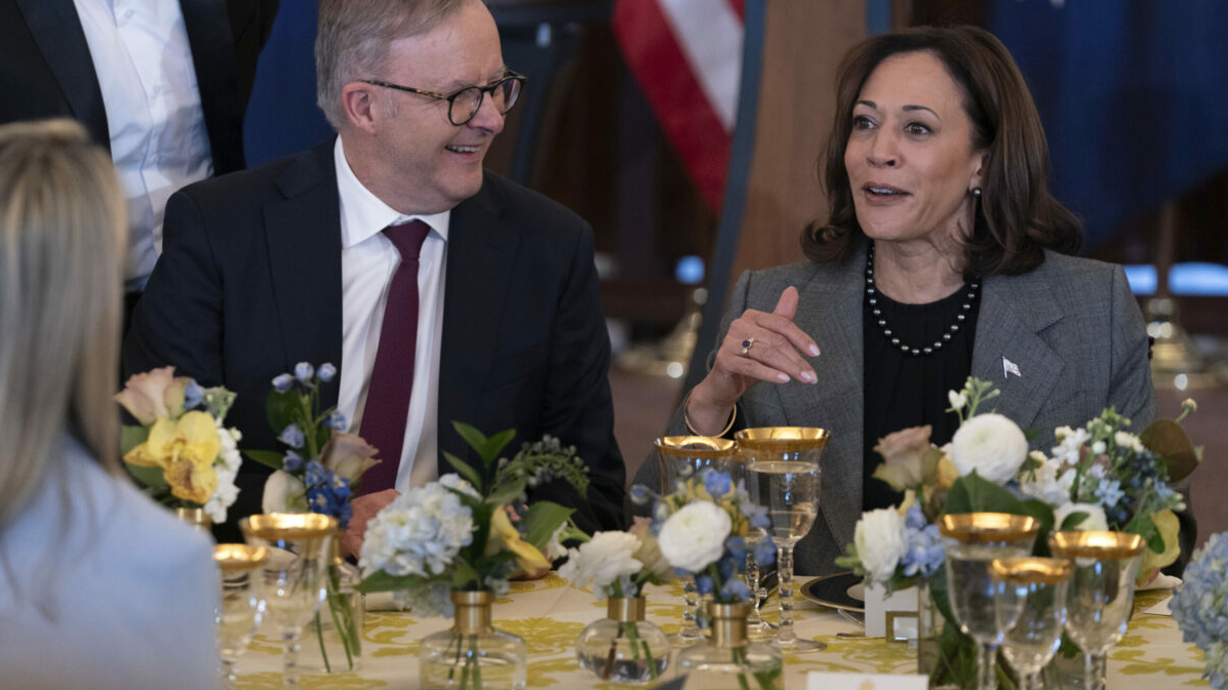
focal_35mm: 208
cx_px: 613
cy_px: 308
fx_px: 6772
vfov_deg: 5.8
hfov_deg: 10.4
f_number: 4
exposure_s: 1/320
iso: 2000
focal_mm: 198
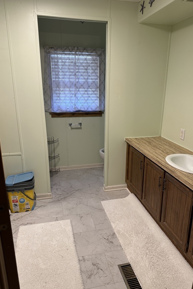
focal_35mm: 26
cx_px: 100
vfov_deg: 69.4
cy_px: 147
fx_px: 209
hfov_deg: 49.5
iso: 160
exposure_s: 1/120
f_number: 1.78
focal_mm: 6.86
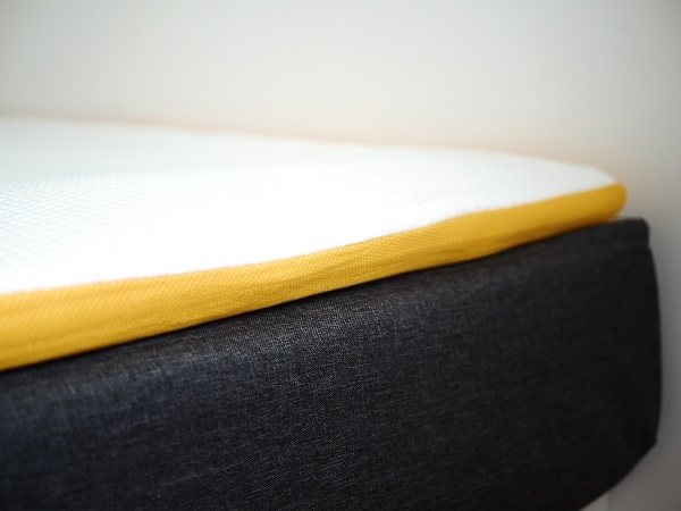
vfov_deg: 29.1
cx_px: 340
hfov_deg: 38.2
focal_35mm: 50
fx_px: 984
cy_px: 256
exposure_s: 1/60
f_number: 1.7
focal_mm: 25
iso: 500
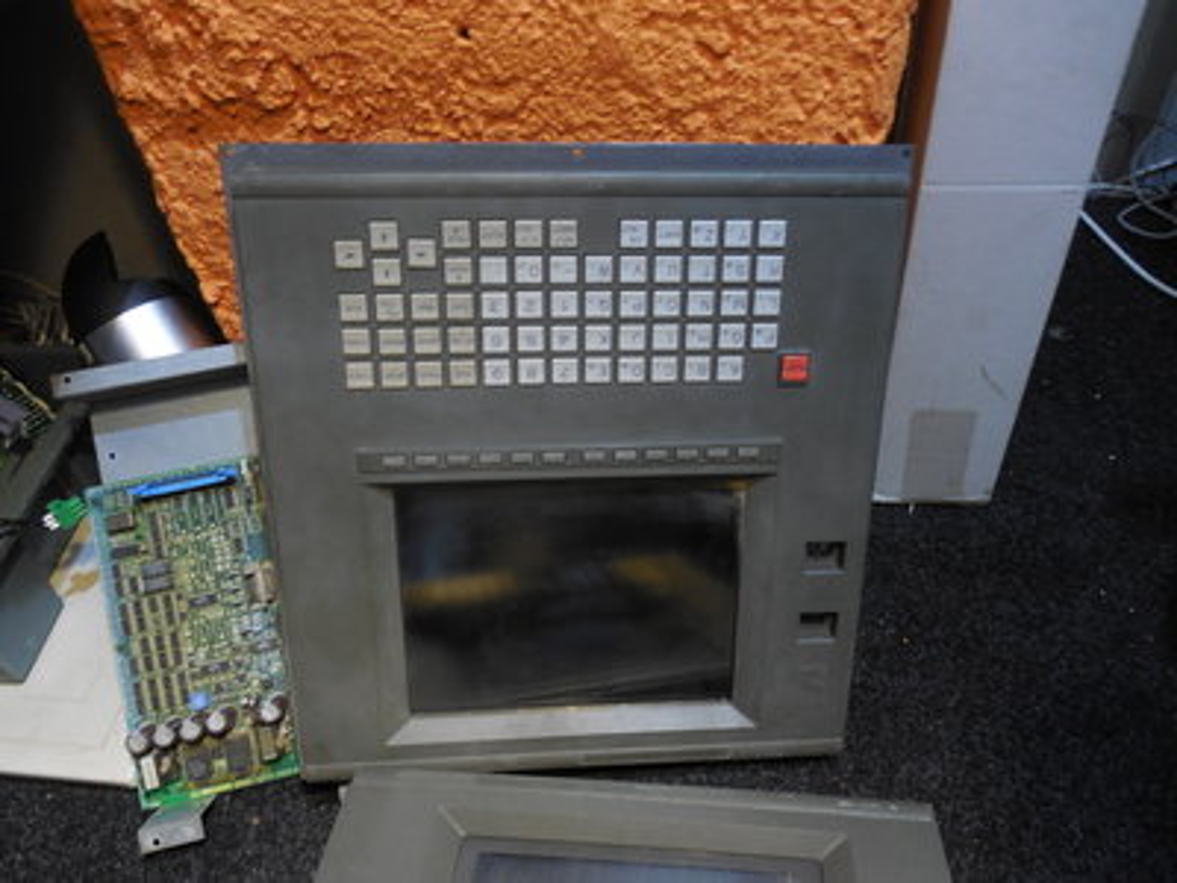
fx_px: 850
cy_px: 442
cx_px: 588
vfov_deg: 54.9
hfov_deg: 69.4
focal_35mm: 25
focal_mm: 4.5
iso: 400
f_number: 3.3
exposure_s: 1/20
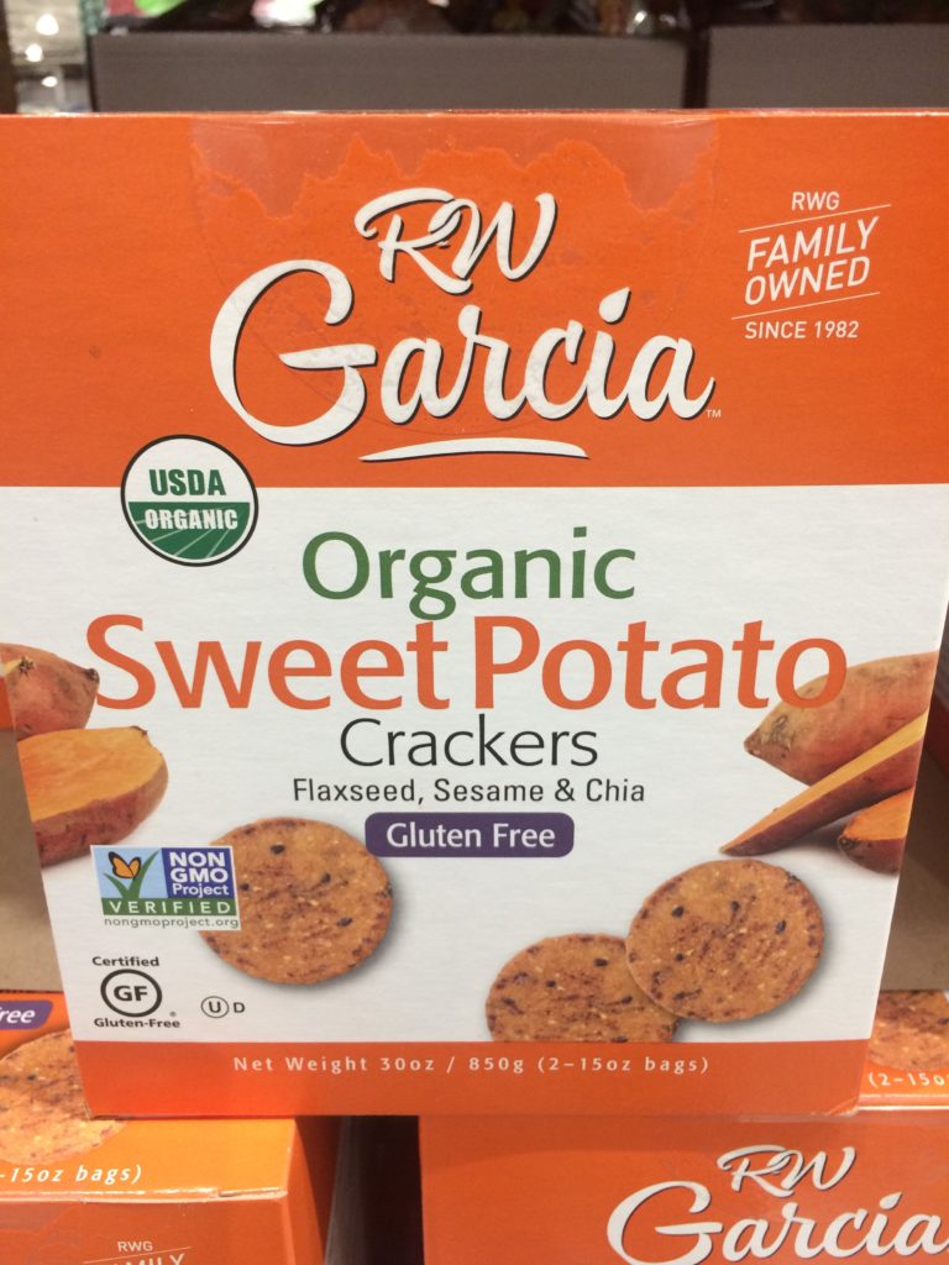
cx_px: 474
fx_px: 1060
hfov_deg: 48.2
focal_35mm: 29
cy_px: 632
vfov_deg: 61.7
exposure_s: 1/30
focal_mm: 4.15
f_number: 2.2
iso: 125
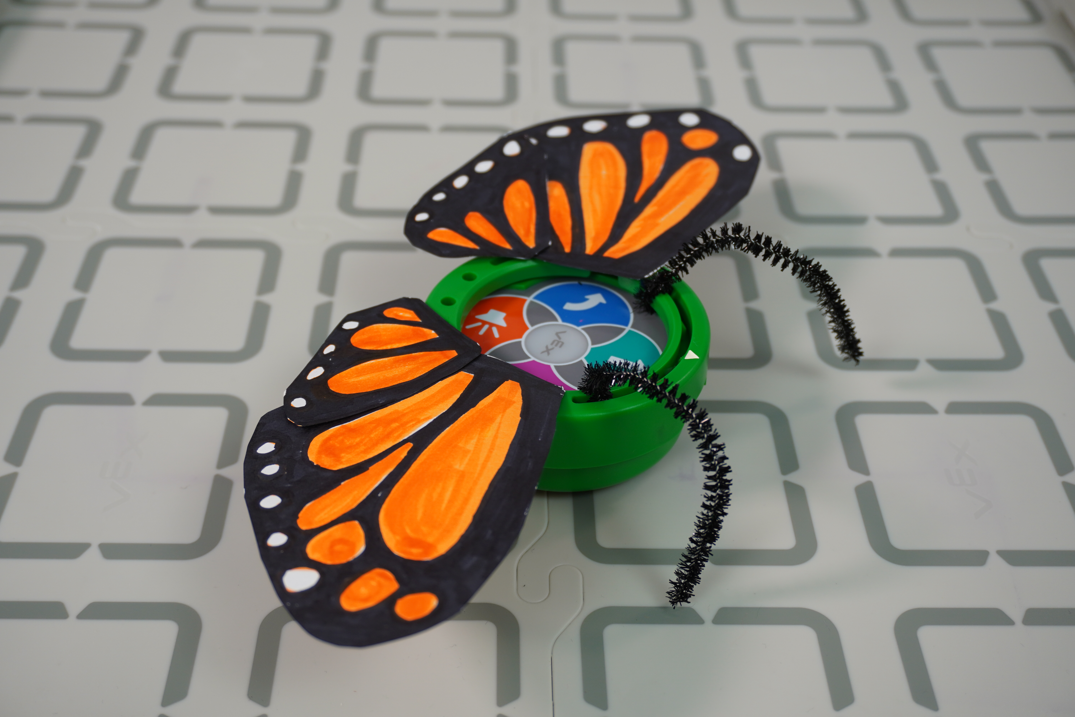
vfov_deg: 30.8
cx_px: 538
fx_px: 1299
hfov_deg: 45.0
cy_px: 358
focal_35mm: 44
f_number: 4.5
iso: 160
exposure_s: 1/50
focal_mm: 29
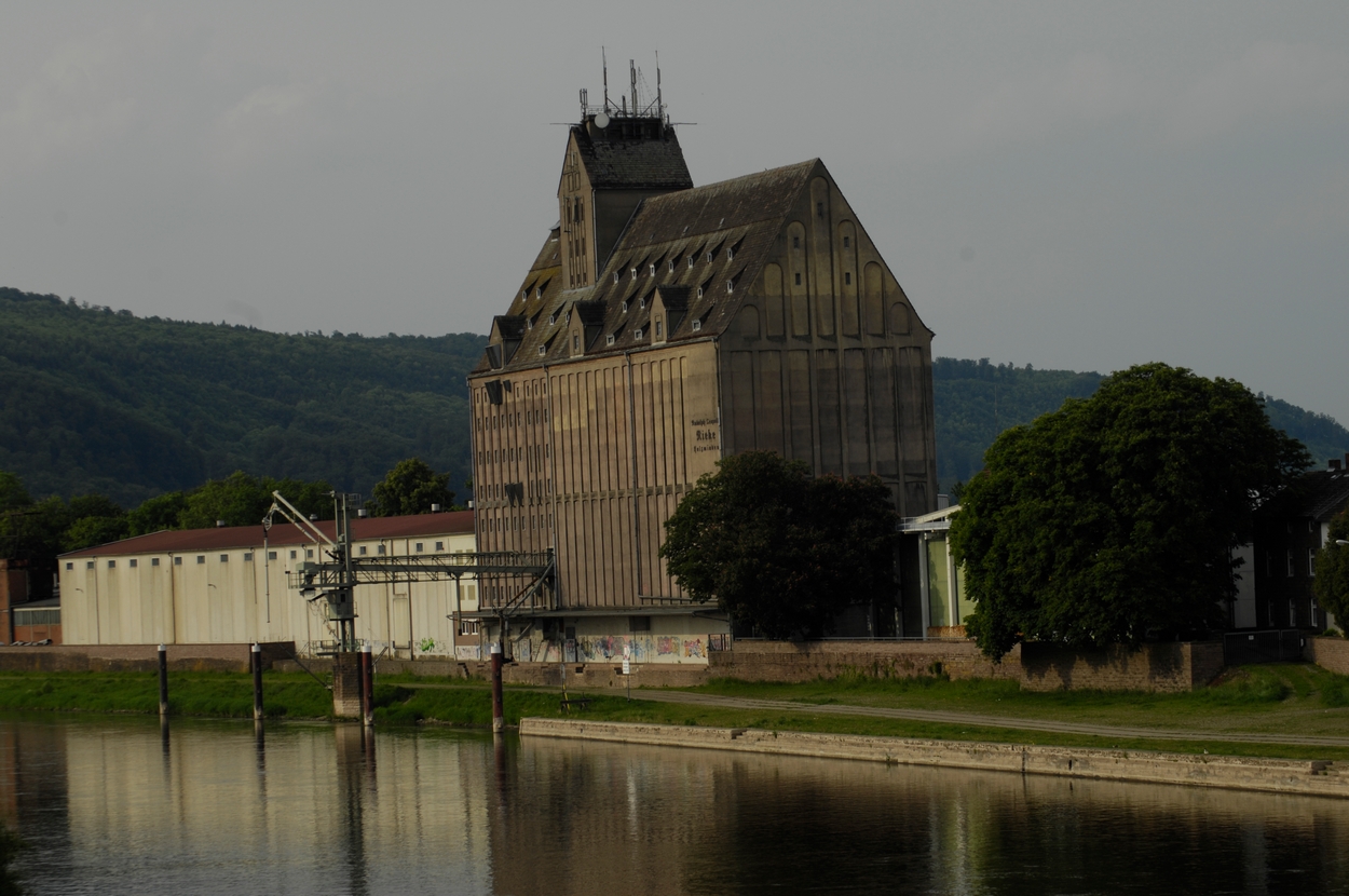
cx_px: 674
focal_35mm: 105
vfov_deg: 13.0
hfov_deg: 19.5
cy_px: 448
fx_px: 3929
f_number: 8
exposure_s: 1/250
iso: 100
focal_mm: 70
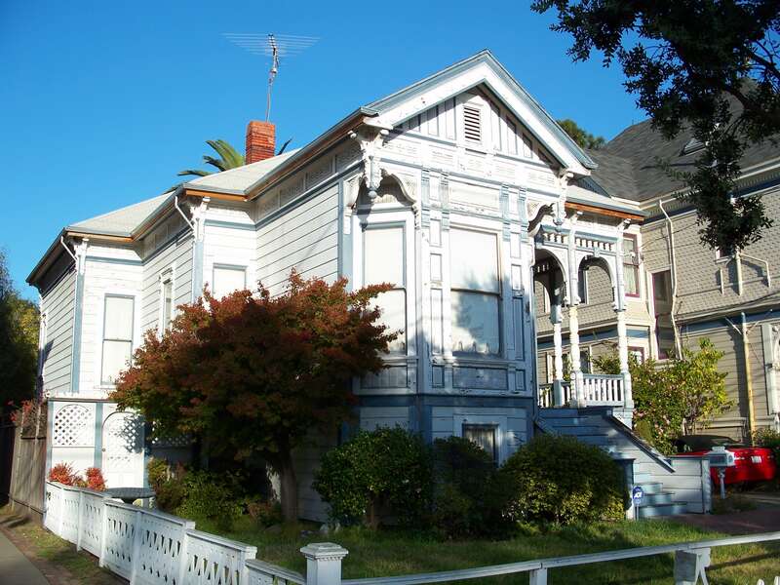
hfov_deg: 50.1
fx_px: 834
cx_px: 390
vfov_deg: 38.7
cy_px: 292
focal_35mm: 37
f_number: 4
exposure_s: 1/400
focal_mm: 7.8
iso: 64
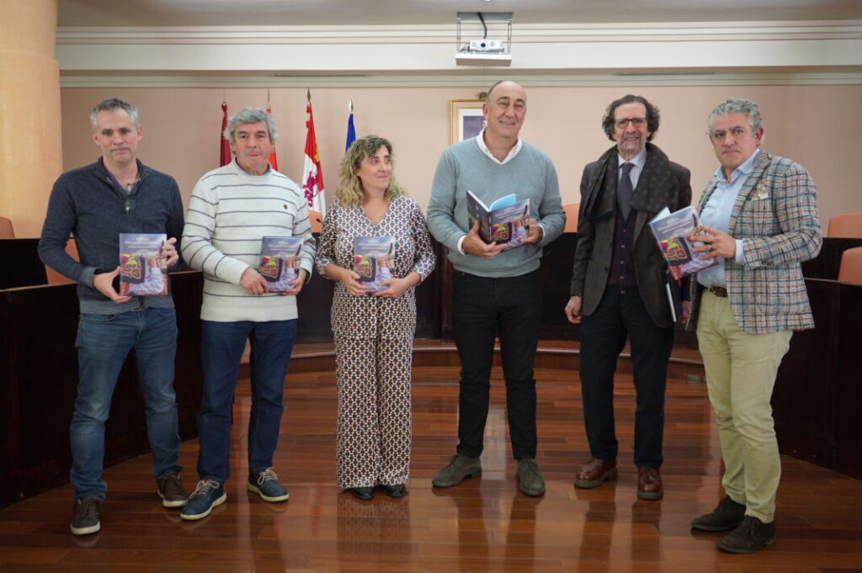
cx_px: 431
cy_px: 286
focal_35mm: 33
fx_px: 790
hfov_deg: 57.3
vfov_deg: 39.9
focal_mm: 33
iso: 2000
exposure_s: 1/160
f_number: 4
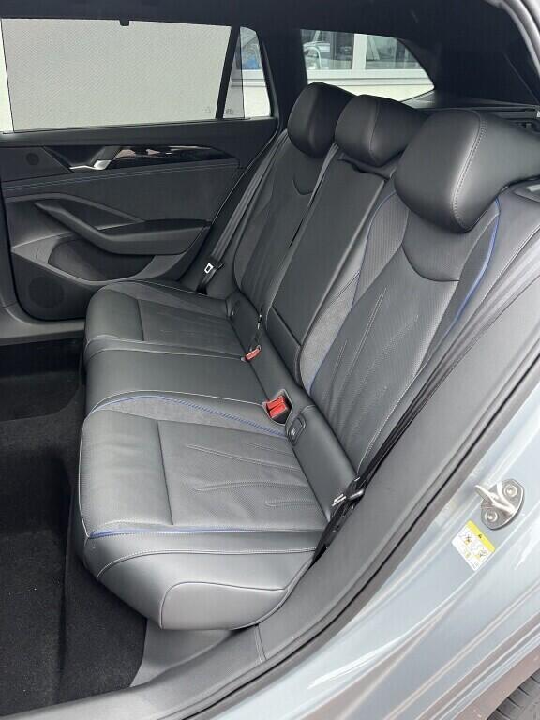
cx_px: 270
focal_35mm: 26
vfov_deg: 67.3
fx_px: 541
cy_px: 360
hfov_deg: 53.1
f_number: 1.6
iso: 400
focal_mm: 5.1
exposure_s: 1/60
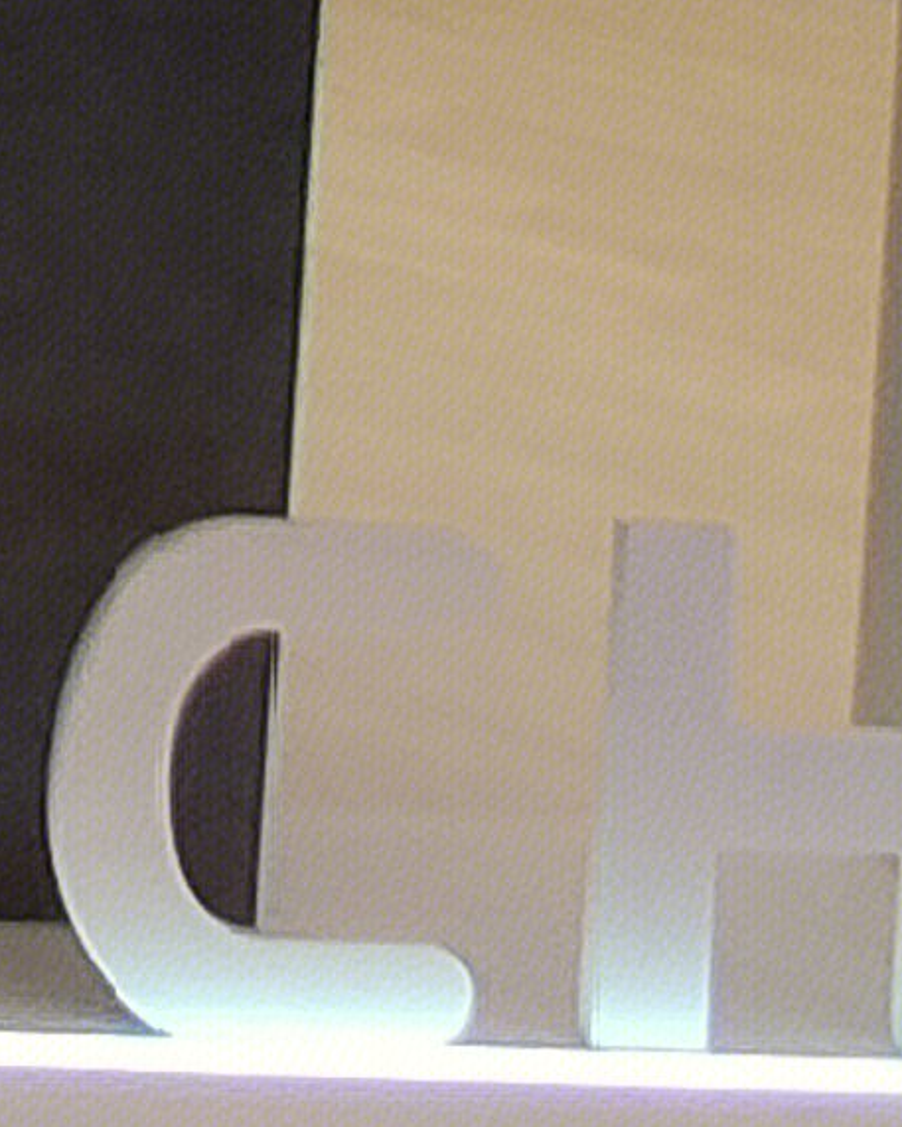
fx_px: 6372
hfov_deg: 6.9
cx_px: -2238
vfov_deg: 9.2
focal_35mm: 191
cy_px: -1478
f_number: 2.2
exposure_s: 1/100
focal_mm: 2.25
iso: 116
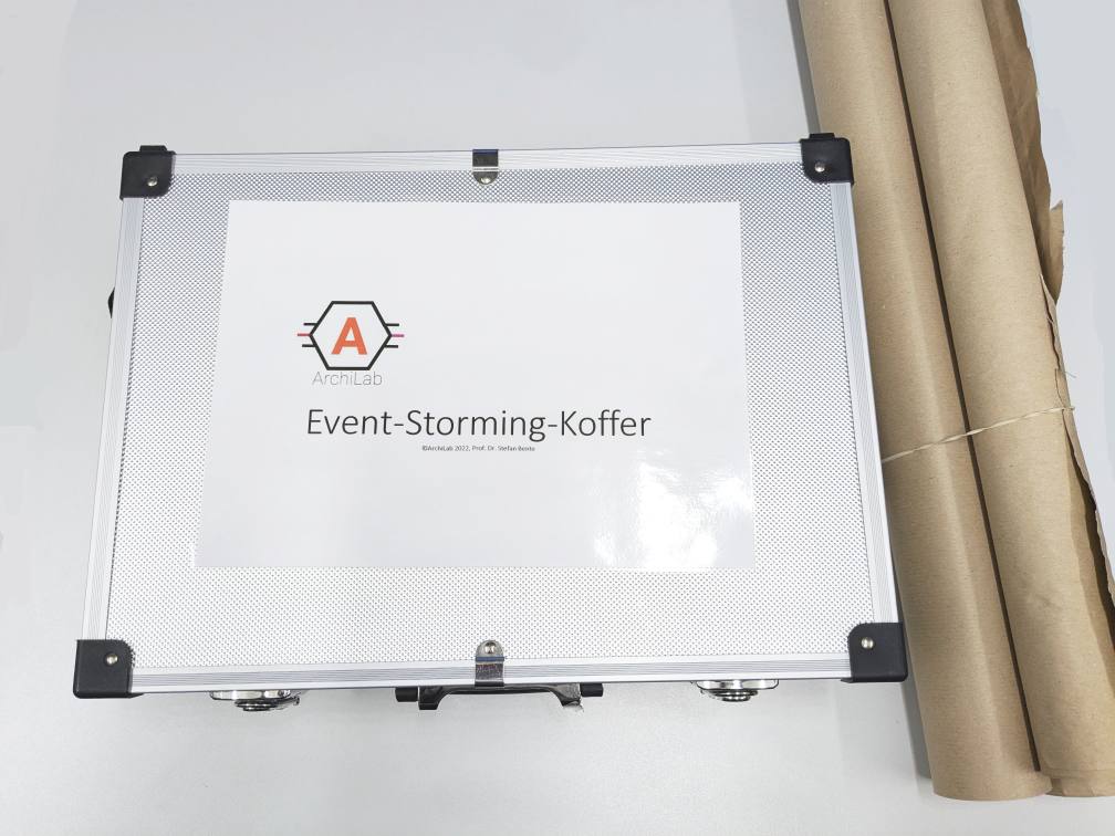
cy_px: 418
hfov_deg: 65.3
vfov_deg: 51.4
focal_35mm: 27
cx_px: 558
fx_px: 870
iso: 87
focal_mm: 4.38
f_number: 1.73
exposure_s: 1/217
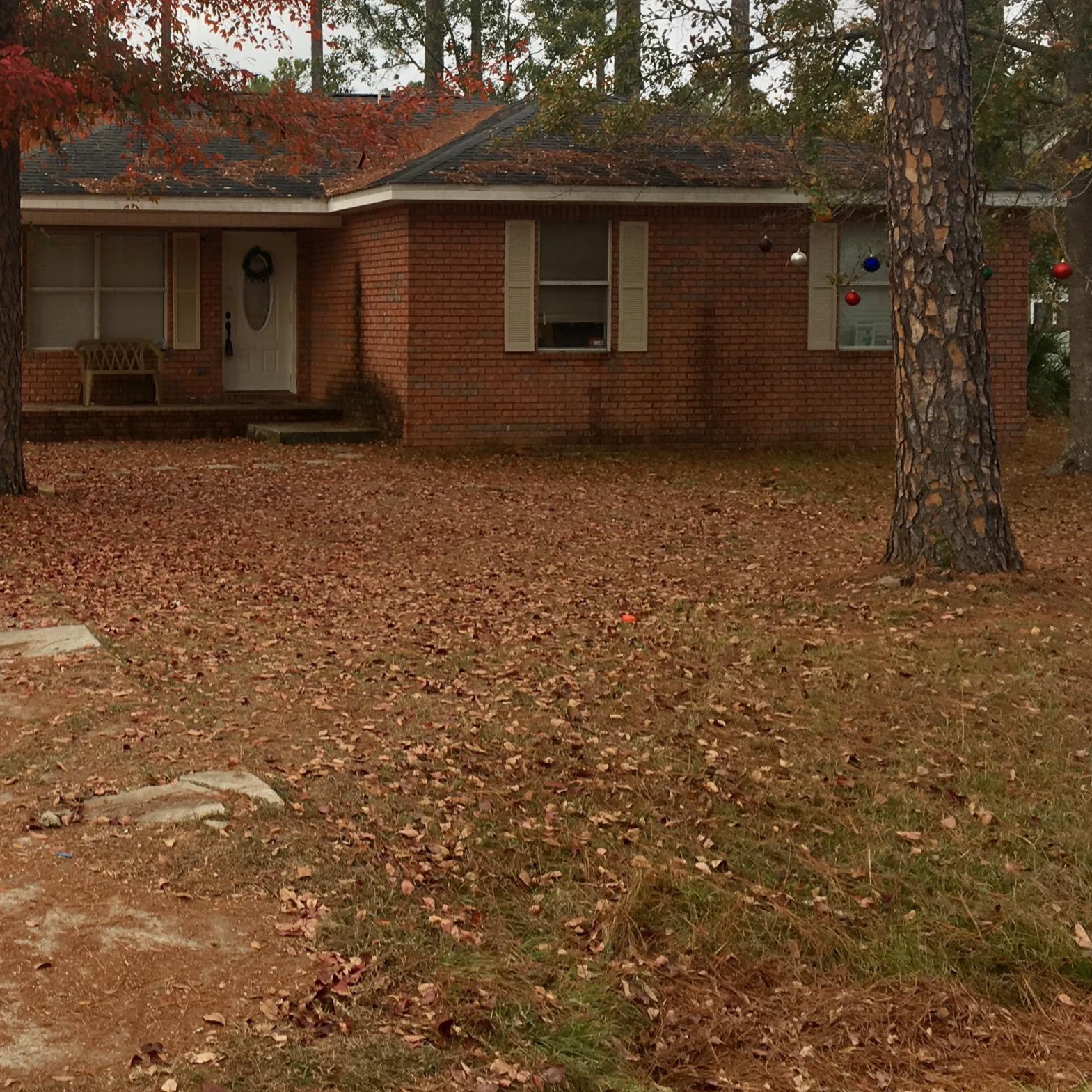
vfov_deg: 34.5
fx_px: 1749
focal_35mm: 49
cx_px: 109
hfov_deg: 32.9
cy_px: 405
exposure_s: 1/145
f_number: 2.2
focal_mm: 4.15
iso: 25
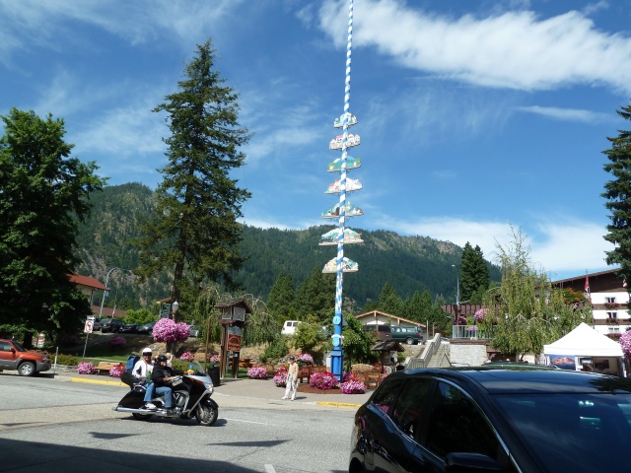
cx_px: 316
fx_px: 456
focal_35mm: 25
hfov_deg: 69.4
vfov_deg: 54.9
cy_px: 236
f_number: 4.5
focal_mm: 4.1
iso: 80
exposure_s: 1/400
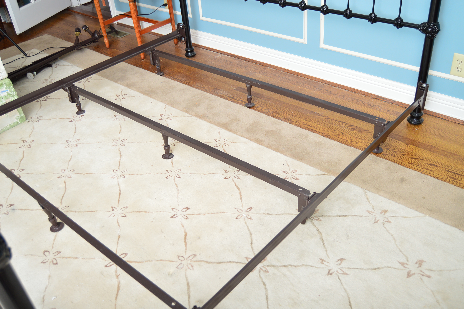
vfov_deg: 39.9
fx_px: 425
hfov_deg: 57.3
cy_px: 154
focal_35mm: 33
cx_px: 232
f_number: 3.5
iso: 200
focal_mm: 22
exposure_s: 1/200
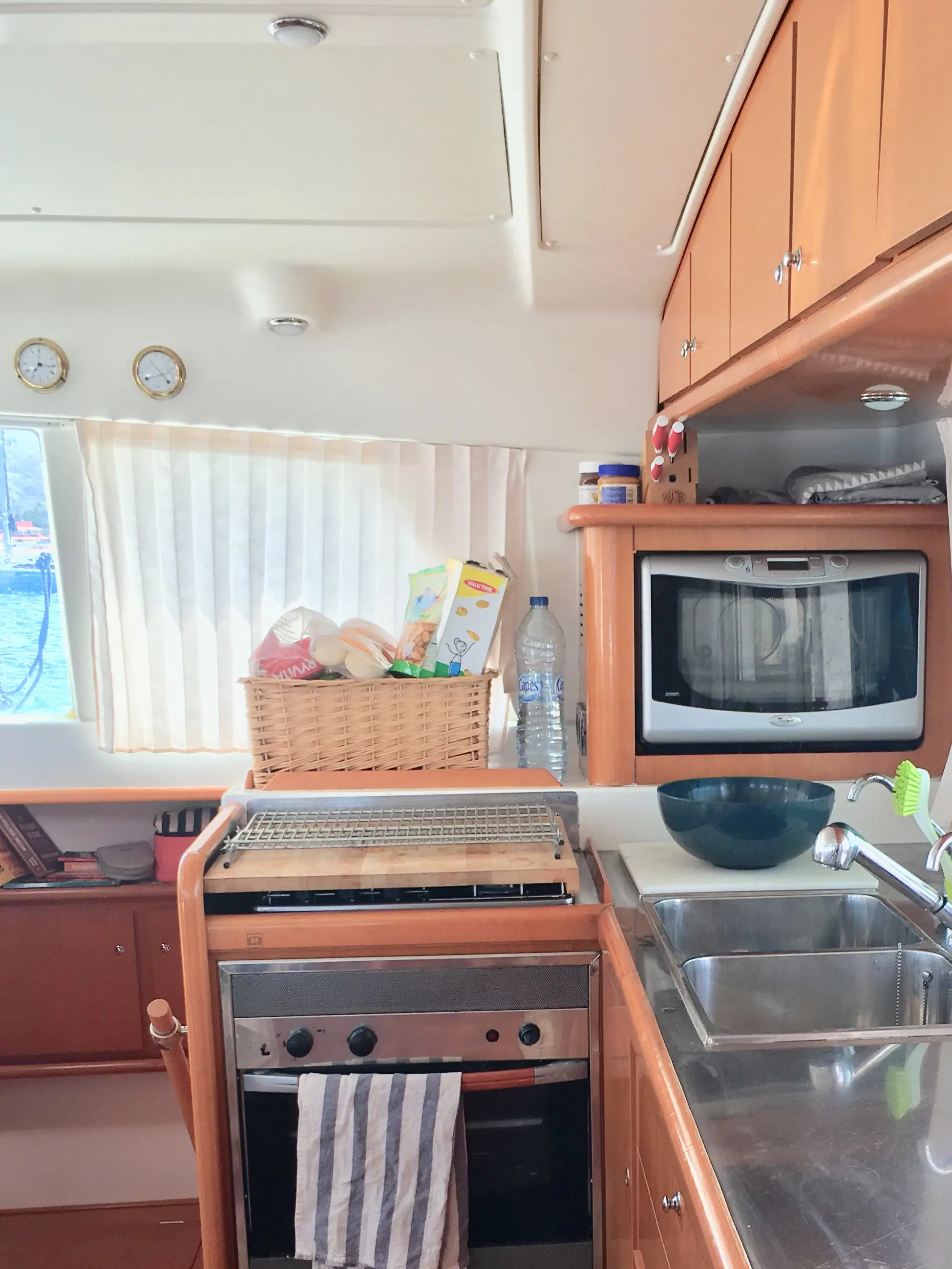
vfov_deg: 40.9
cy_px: 951
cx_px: 657
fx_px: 1650
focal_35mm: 45
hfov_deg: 31.9
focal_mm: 4.15
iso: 25
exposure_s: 1/124
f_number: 2.2
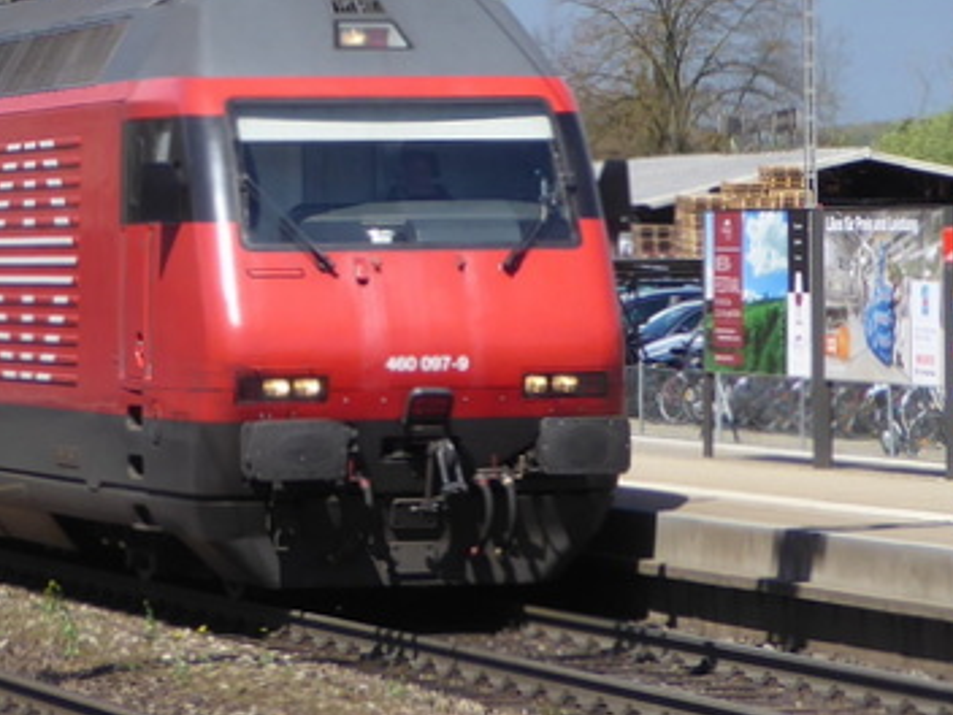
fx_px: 7048
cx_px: 409
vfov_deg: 5.8
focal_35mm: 256
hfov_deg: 7.7
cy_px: 160
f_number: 4.5
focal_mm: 12.5
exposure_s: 1/400
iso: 80
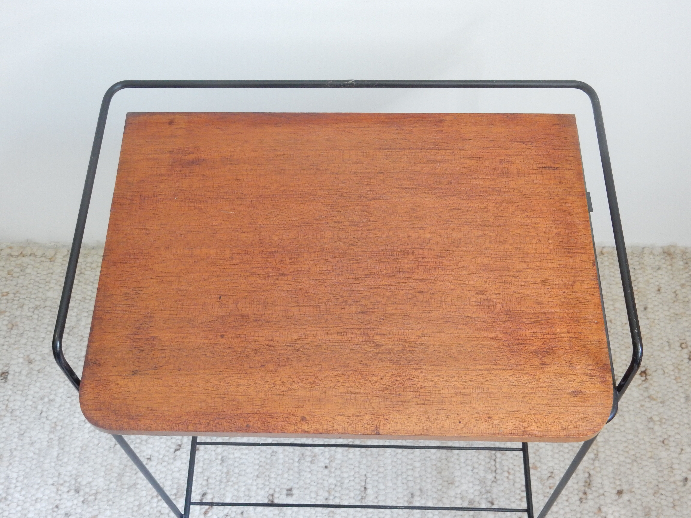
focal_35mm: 43
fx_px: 858
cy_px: 259
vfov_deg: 33.6
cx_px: 346
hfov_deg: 43.9
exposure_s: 1/13
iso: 400
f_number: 4.2
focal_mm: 7.6
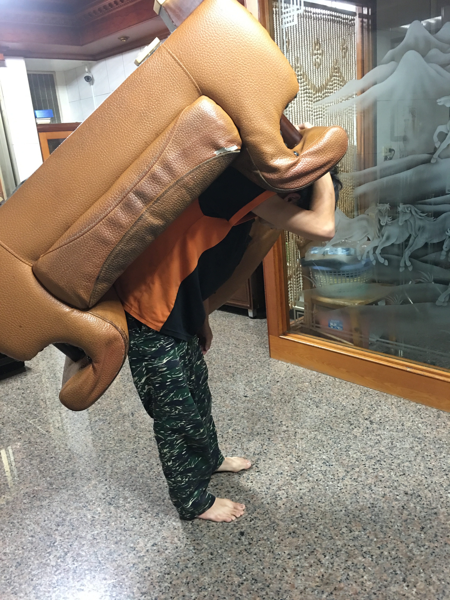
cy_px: 300
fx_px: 503
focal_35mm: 29
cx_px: 225
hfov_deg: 48.2
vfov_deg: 61.7
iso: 80
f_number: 2.2
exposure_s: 1/8
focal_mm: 4.15
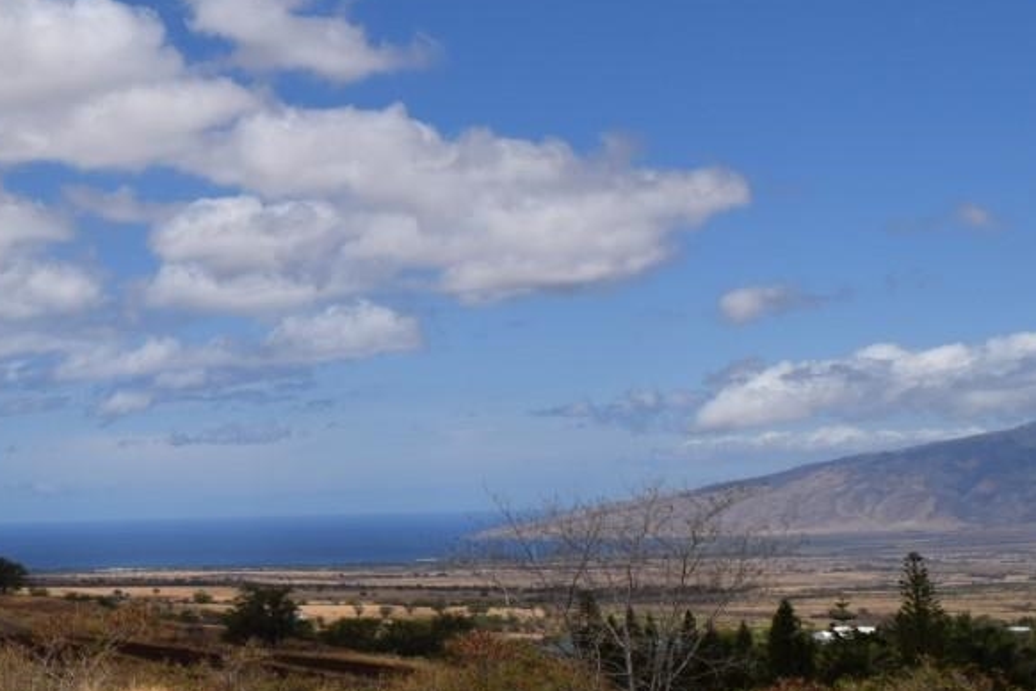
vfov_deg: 20.4
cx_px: 32
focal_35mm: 66
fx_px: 1899
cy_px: 165
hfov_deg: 28.8
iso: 200
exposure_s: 1/500
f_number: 11
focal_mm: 20
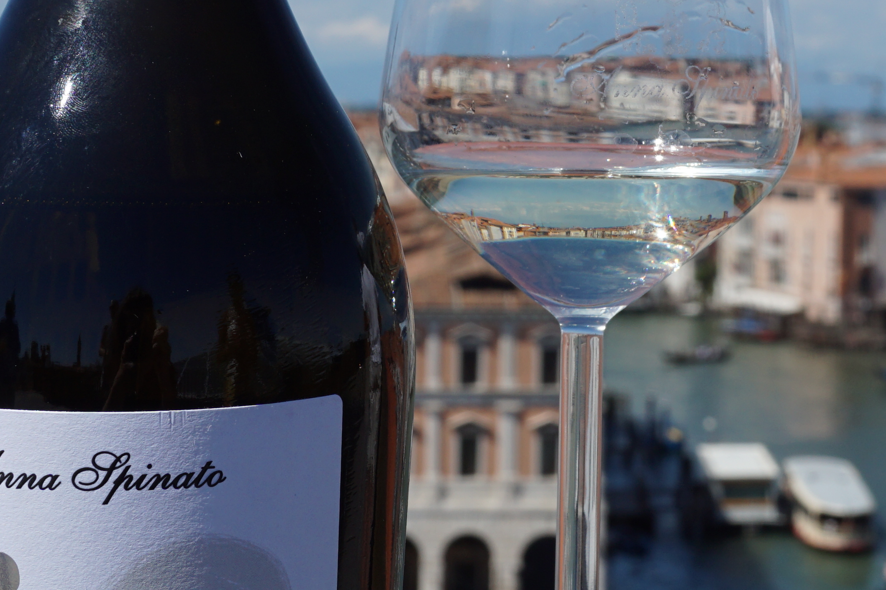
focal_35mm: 102
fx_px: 2510
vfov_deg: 13.4
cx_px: 435
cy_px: 179
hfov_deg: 20.0
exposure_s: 1/400
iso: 100
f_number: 9
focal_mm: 24
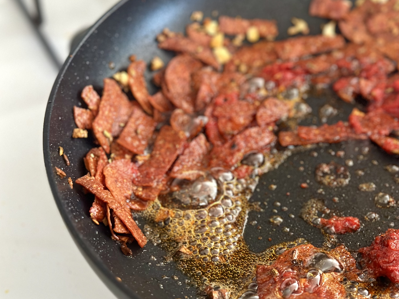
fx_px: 738
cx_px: 263
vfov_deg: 22.9
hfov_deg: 30.1
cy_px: 164
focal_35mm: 64
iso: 640
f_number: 1.78
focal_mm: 6.86
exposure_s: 1/40
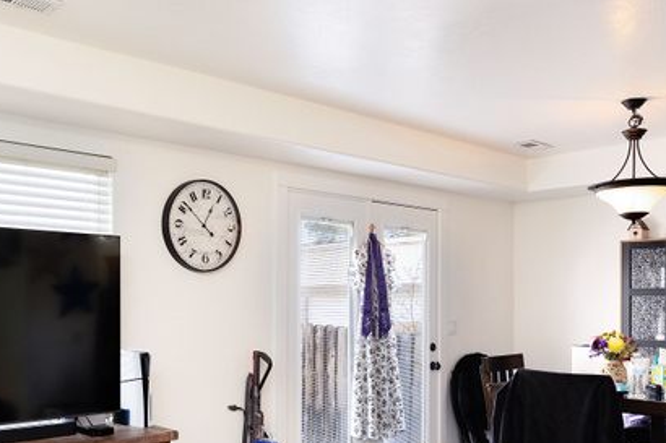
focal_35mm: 35
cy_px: 345
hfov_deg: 54.0
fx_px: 647
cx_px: 262
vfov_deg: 36.7
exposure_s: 1/320
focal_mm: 14
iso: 400
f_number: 7.1
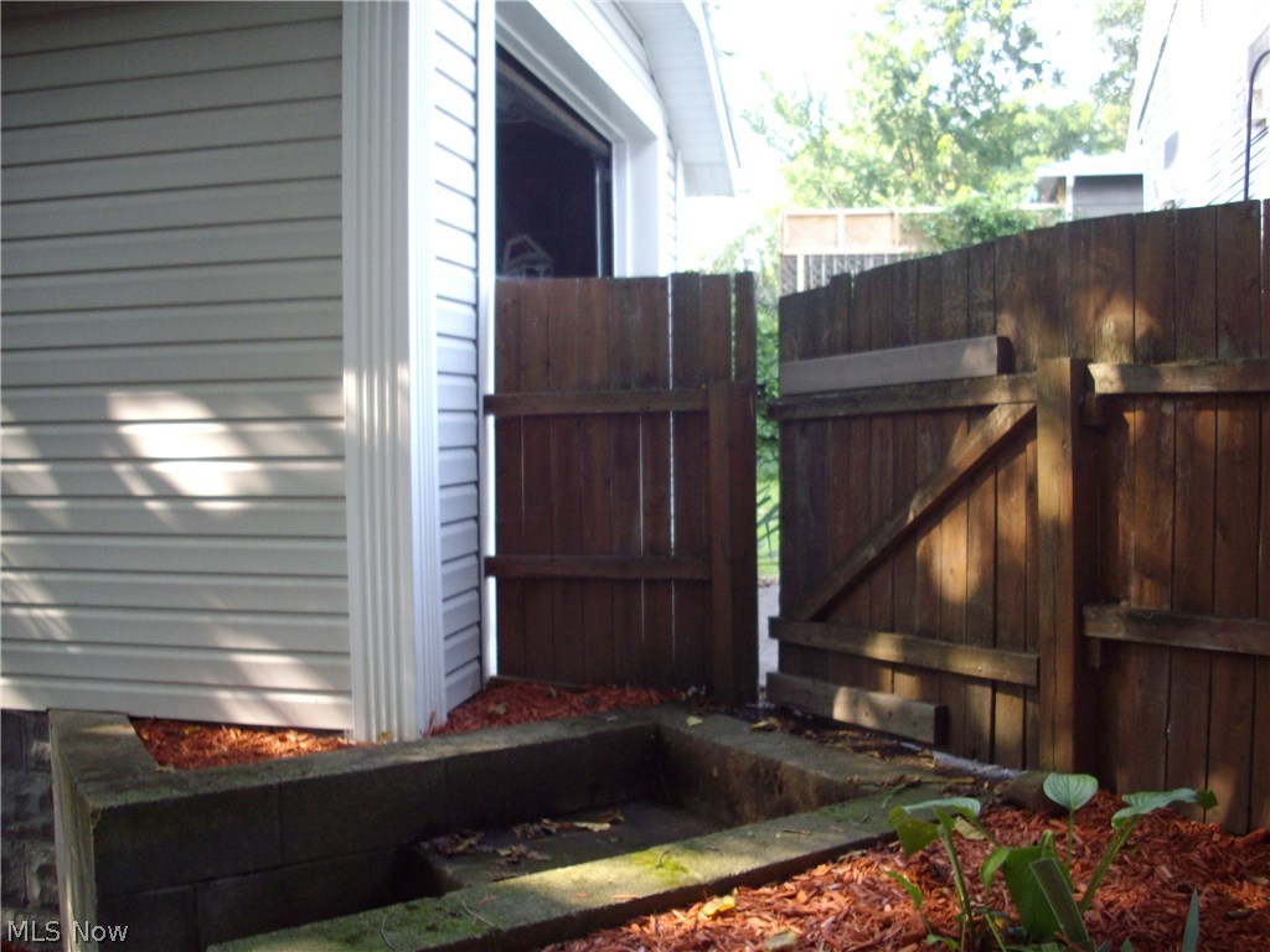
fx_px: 1357
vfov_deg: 38.7
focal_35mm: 37
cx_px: 635
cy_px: 476
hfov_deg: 50.1
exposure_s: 1/80
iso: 160
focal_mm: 6.2
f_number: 2.8
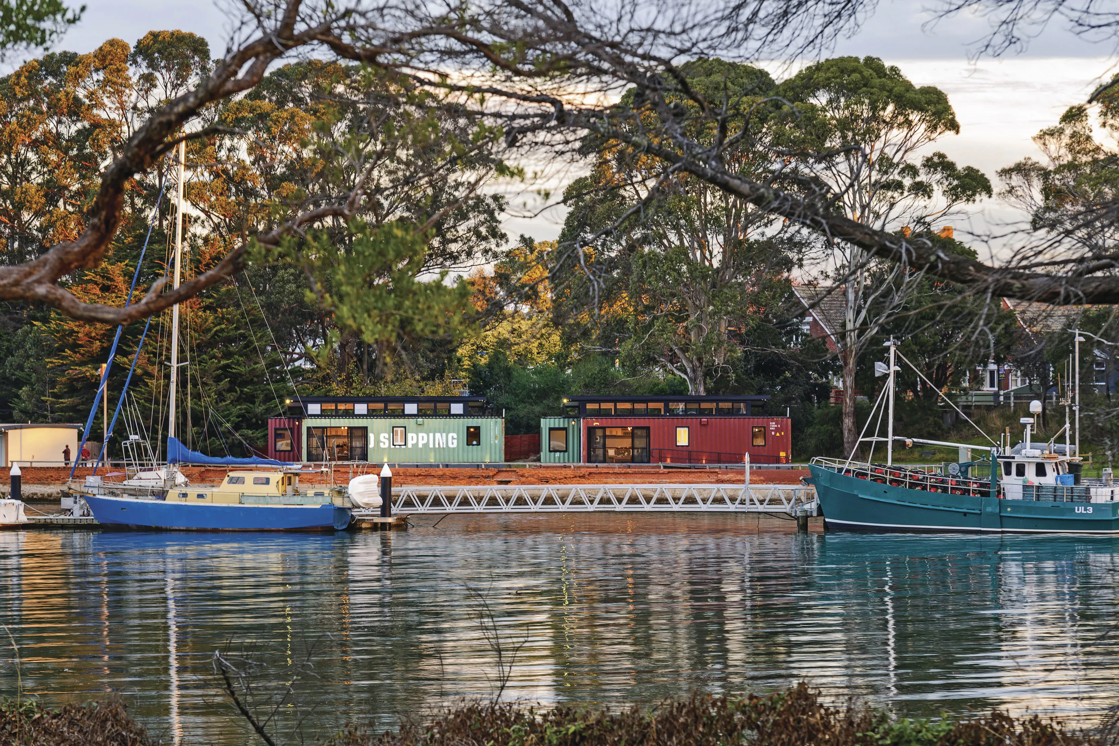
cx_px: 560
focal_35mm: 145
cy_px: 373
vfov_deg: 9.5
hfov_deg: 14.2
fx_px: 4507
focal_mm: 145
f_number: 8
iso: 200
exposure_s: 1/4
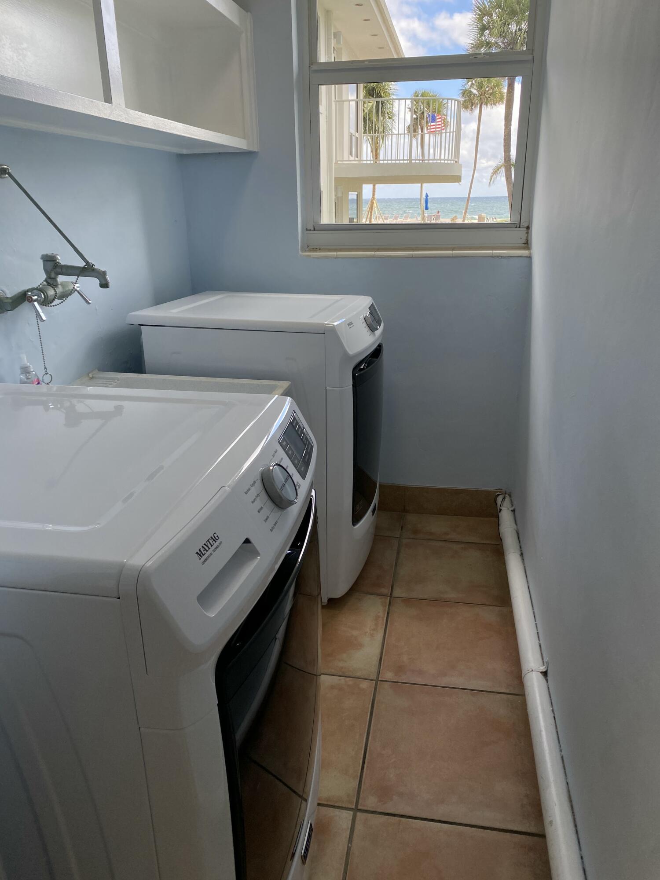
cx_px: 330
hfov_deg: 53.1
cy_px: 440
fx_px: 661
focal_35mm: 26
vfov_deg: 67.3
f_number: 1.8
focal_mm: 4.25
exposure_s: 1/259
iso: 32
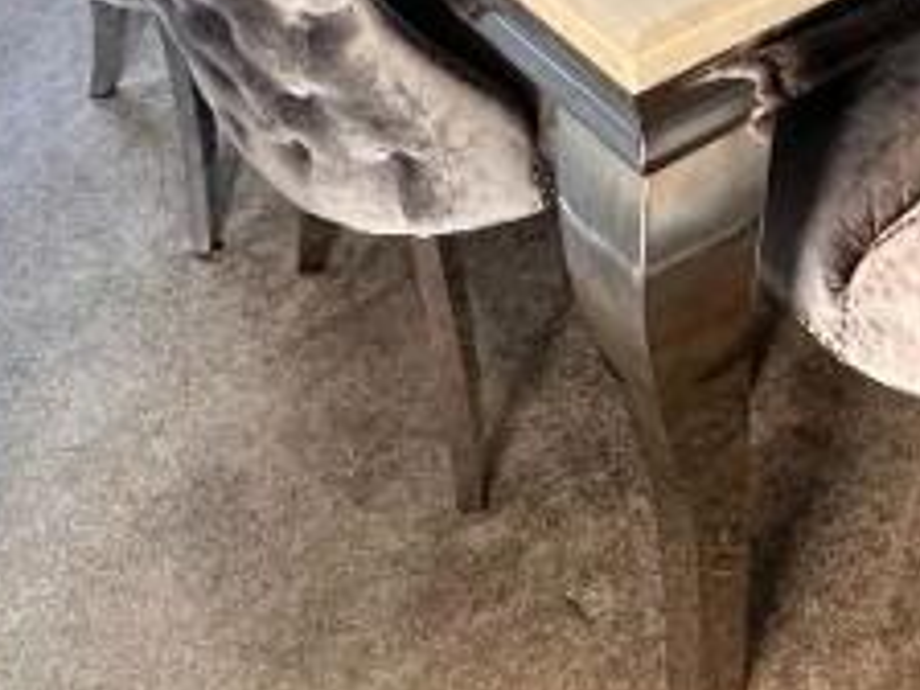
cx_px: 928
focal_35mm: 64
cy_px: -312
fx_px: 1701
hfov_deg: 28.3
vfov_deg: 20.1
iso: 400
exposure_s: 1/60
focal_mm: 2.22
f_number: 2.2
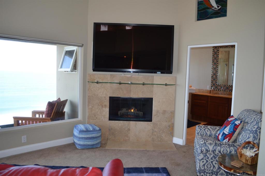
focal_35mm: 27
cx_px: 132
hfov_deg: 67.5
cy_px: 88
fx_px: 198
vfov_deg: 47.7
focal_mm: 18
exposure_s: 1/125
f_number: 3.5
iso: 220
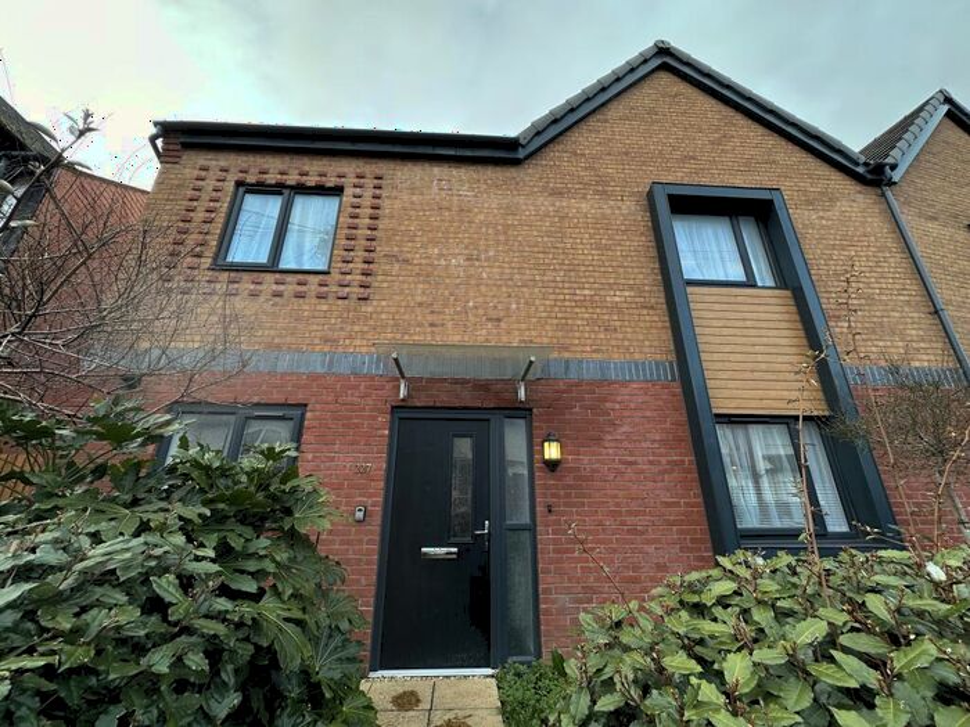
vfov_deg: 85.7
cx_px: 485
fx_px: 392
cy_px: 364
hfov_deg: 102.1
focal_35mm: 14
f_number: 2.2
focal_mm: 2.22
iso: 40
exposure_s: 1/100
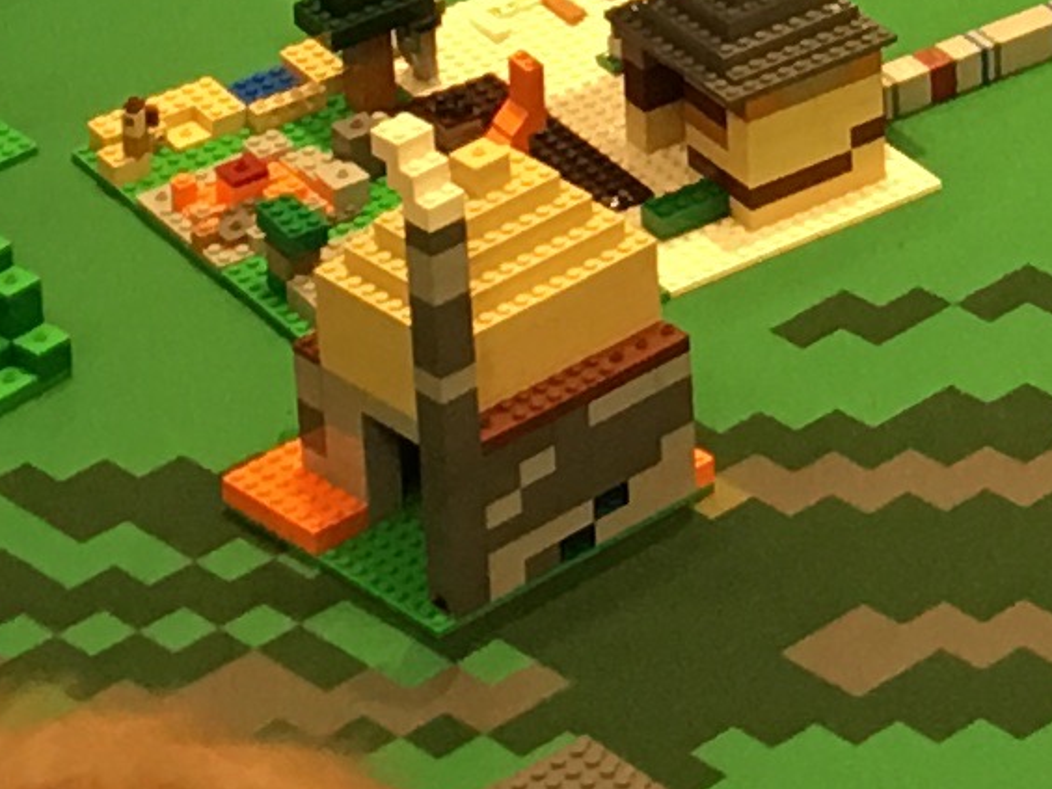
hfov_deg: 9.3
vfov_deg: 6.6
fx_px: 6292
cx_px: 1549
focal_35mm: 207
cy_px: -1440
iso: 50
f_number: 2.2
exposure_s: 1/17
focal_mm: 4.15
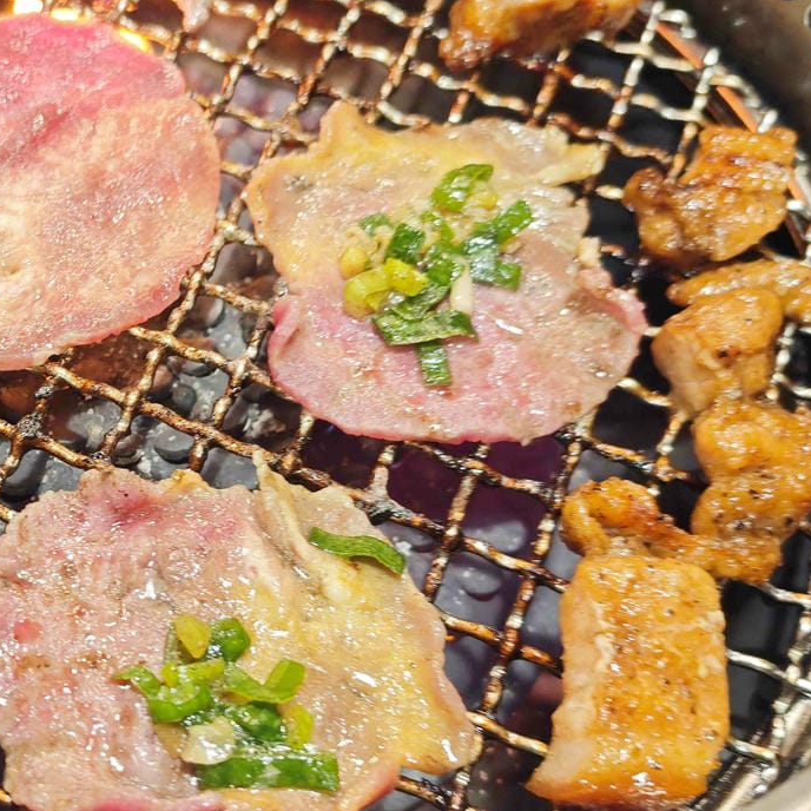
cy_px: 416
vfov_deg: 30.0
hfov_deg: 29.2
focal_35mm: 57
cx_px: 130
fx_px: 1511
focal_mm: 8.72
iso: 563
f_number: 2
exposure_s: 1/60
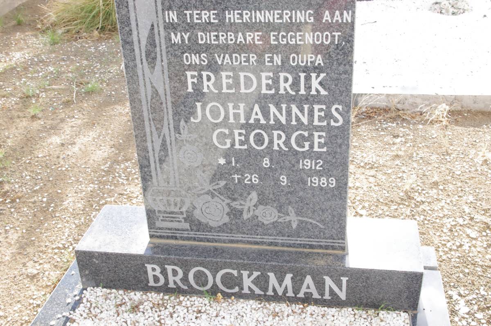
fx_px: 572
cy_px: 163
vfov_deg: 31.8
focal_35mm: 42
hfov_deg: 46.4
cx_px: 246
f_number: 11
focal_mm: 28.13
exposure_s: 1/125
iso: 800
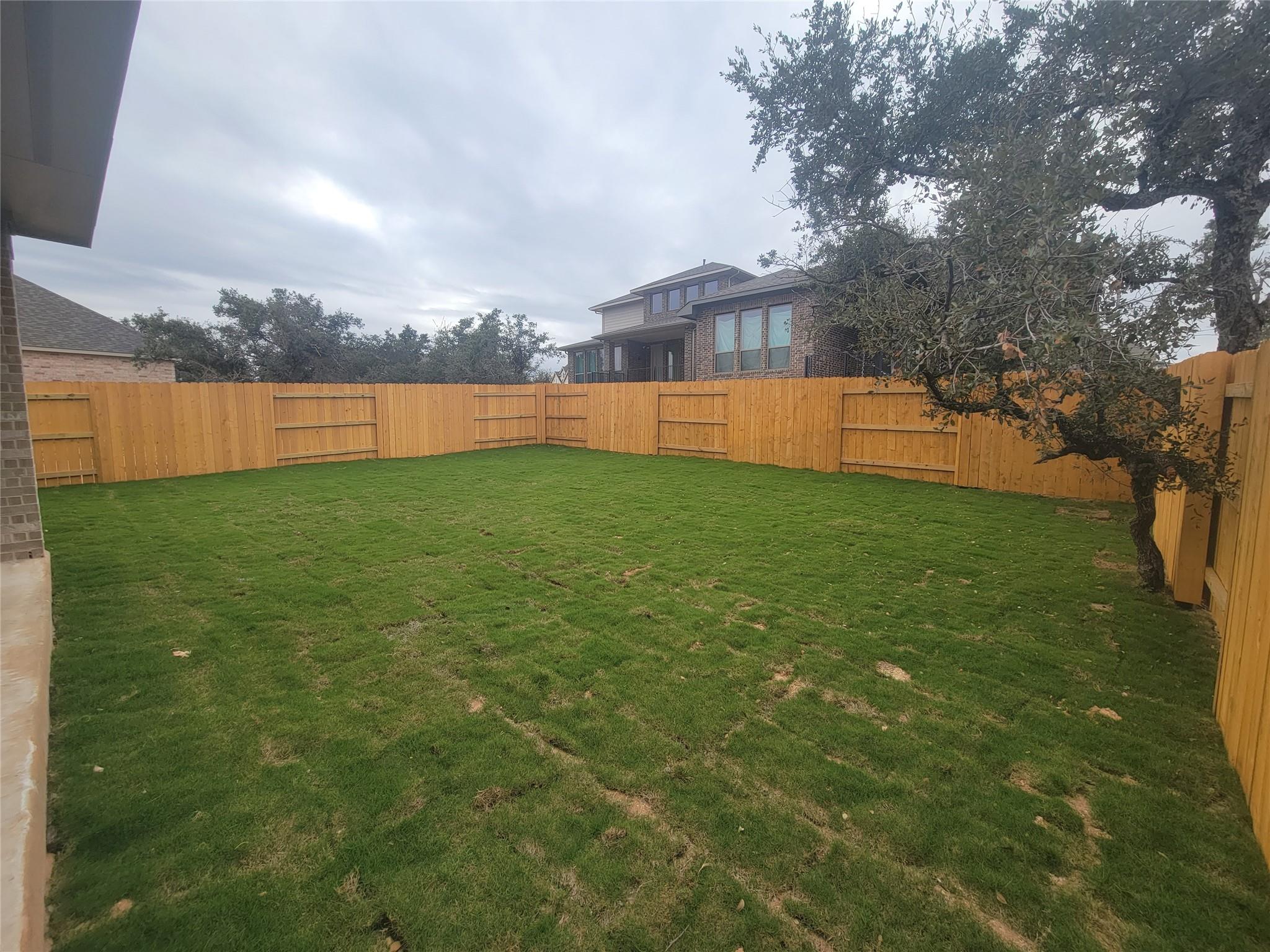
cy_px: 476
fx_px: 477
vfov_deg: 89.9
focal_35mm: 13
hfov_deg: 106.2
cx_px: 635
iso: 50
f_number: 2.2
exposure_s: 1/647
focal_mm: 2.2
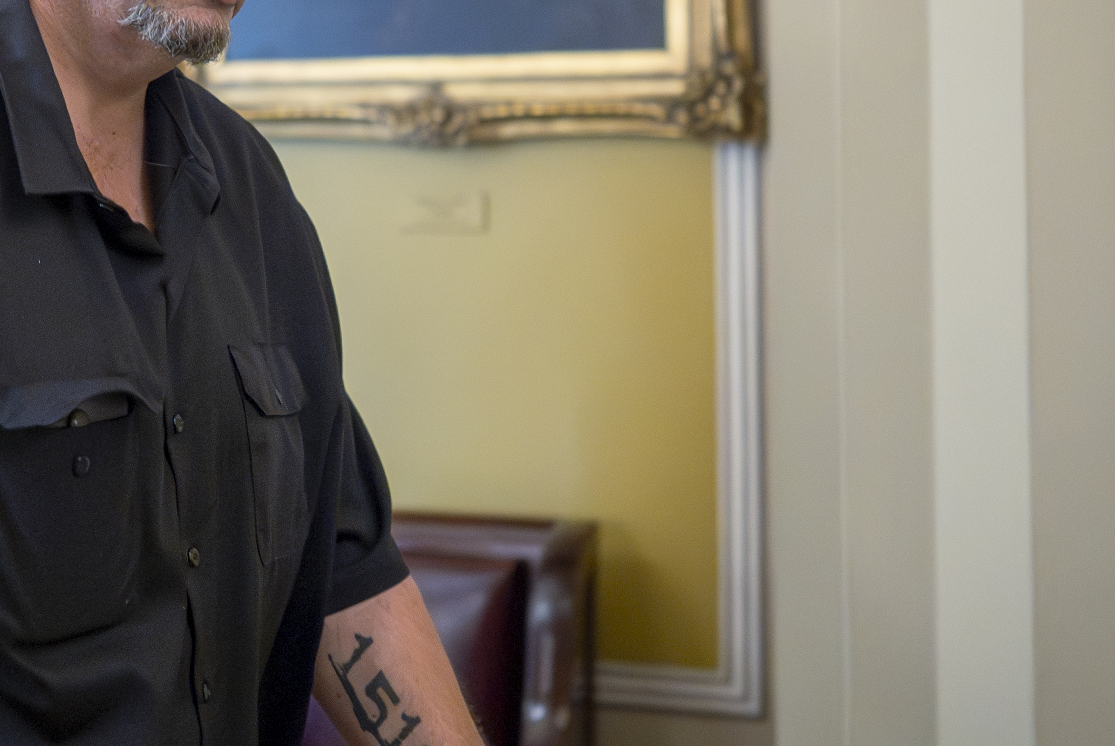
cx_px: 274
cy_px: 198
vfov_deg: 20.2
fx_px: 2077
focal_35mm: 67
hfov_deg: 29.6
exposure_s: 1/400
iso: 6400
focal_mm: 24
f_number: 1.4
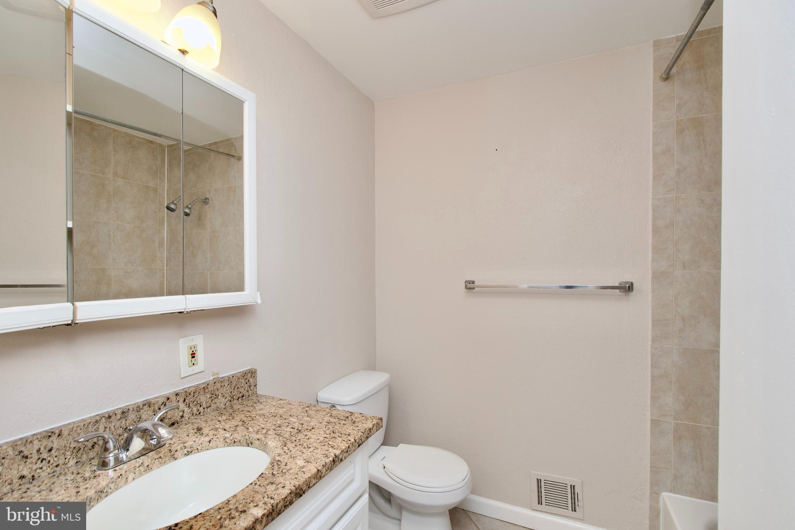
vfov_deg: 77.3
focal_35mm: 15
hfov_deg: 100.4
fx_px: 331
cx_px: 398
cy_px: 265
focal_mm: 10
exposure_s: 1/100
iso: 320
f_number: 7.1
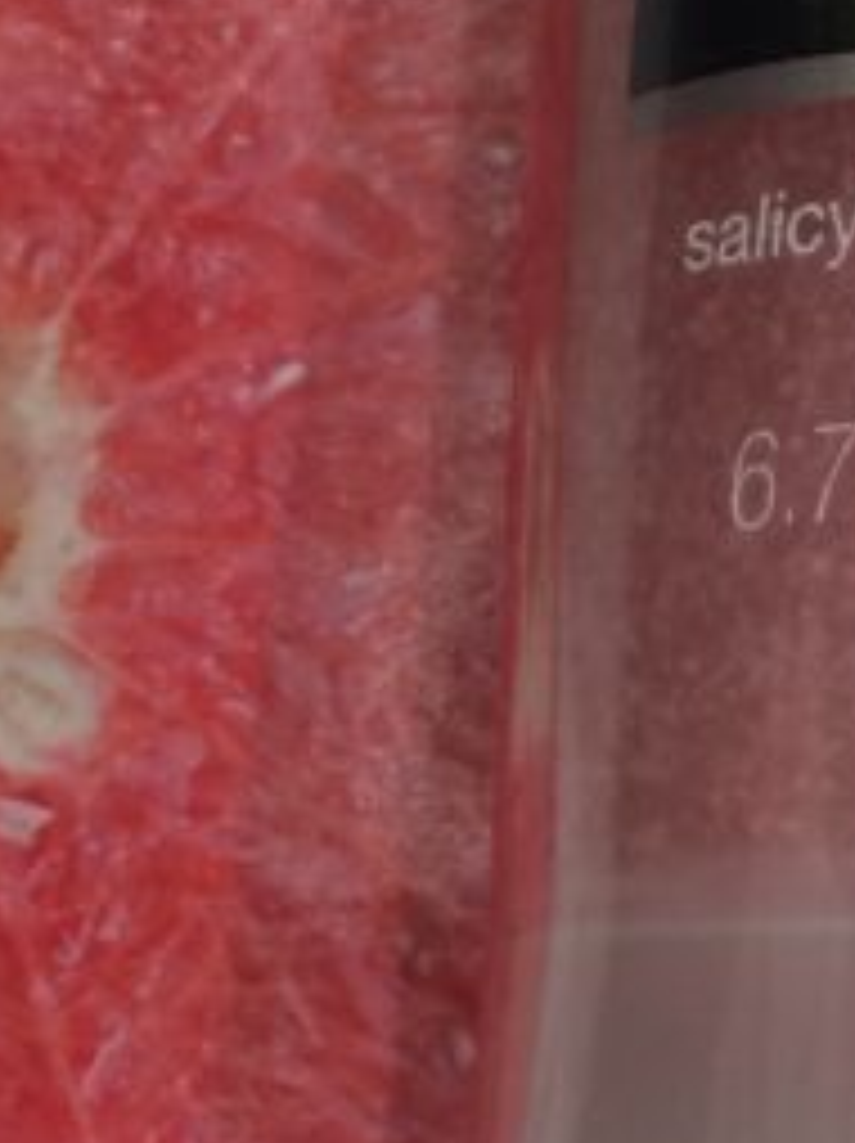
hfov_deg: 12.1
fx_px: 3860
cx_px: 1282
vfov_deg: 15.6
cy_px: -536
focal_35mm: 117
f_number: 2.2
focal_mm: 4.15
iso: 40
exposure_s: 1/40
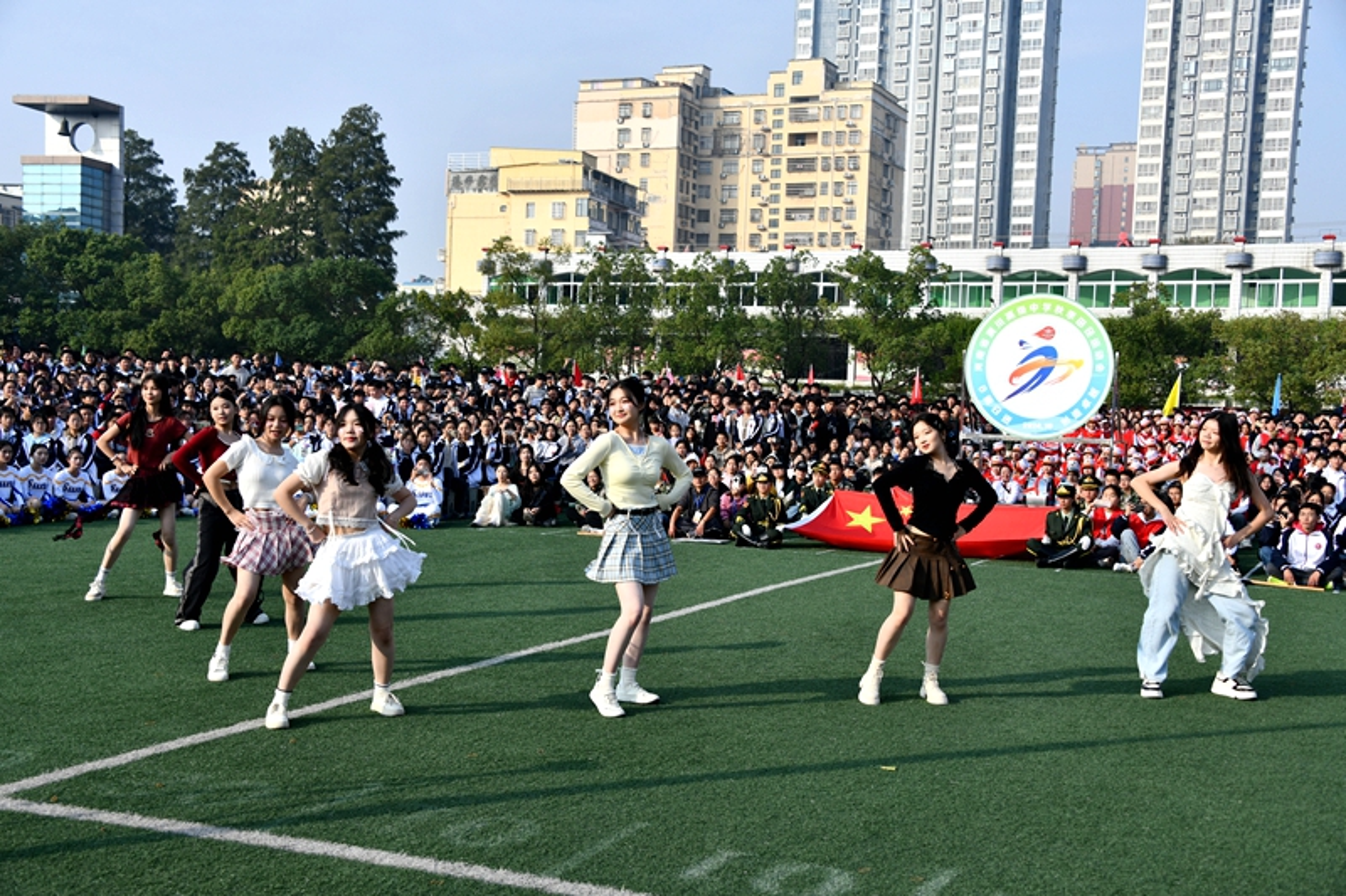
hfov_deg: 44.5
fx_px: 1645
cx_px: 673
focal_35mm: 44
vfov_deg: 30.5
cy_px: 448
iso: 125
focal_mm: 44
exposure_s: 1/500
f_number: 6.3
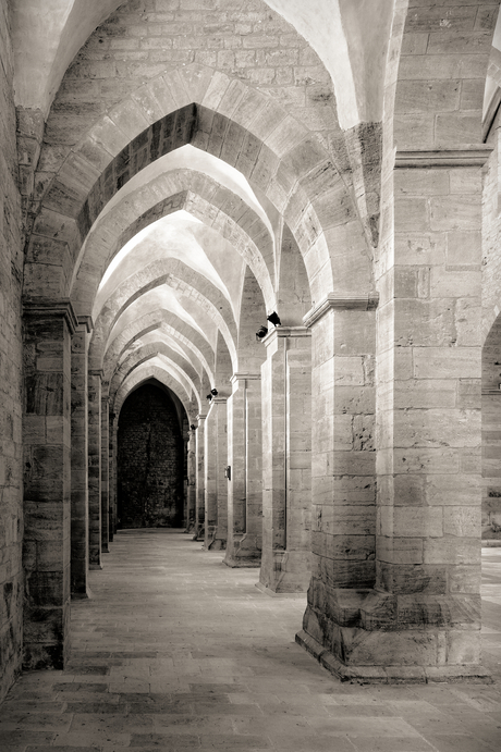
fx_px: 627
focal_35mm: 30
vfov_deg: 62.0
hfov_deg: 43.6
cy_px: 376
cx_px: 250
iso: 1400
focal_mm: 30
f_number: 8
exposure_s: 1/30
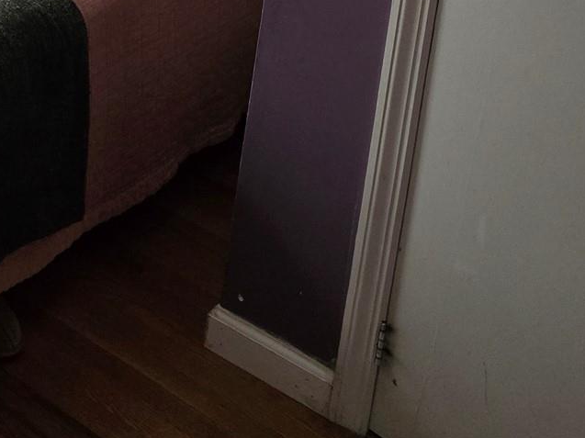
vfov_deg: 17.4
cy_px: -264
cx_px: -27
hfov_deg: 24.9
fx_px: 1250
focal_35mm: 74
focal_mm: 6.3
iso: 640
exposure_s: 1/120
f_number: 1.7
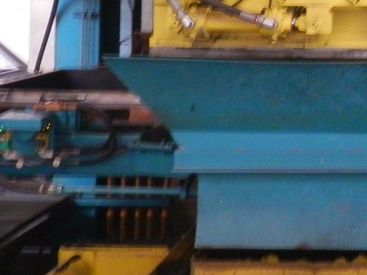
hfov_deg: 23.2
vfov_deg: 18.0
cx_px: 426
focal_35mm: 78
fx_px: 826
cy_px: -50
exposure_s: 1/4
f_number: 3
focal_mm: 4.5
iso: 320
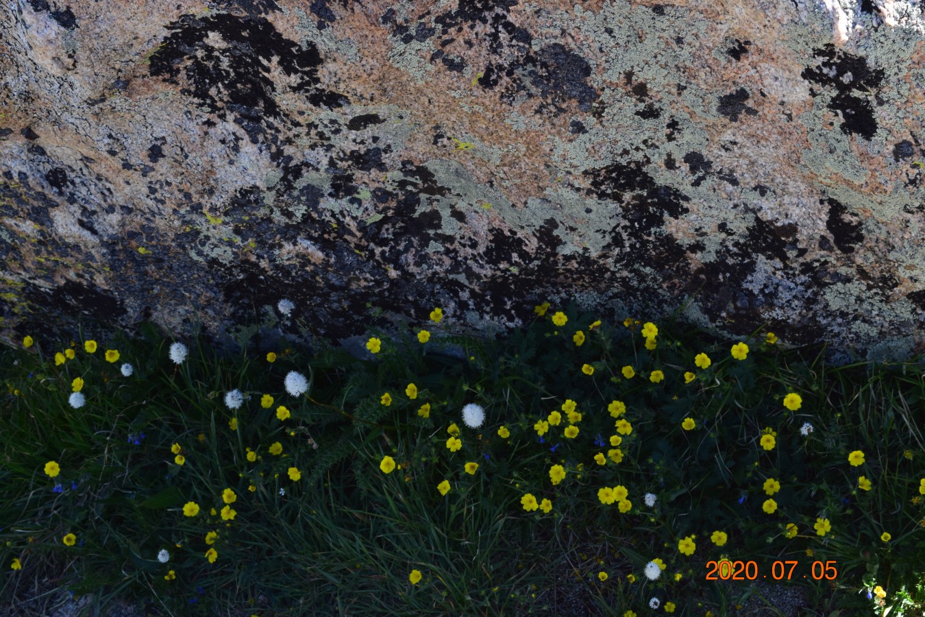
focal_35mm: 68
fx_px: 1734
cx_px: 462
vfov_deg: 20.2
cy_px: 308
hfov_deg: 29.9
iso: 400
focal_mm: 45
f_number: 9
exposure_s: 1/160
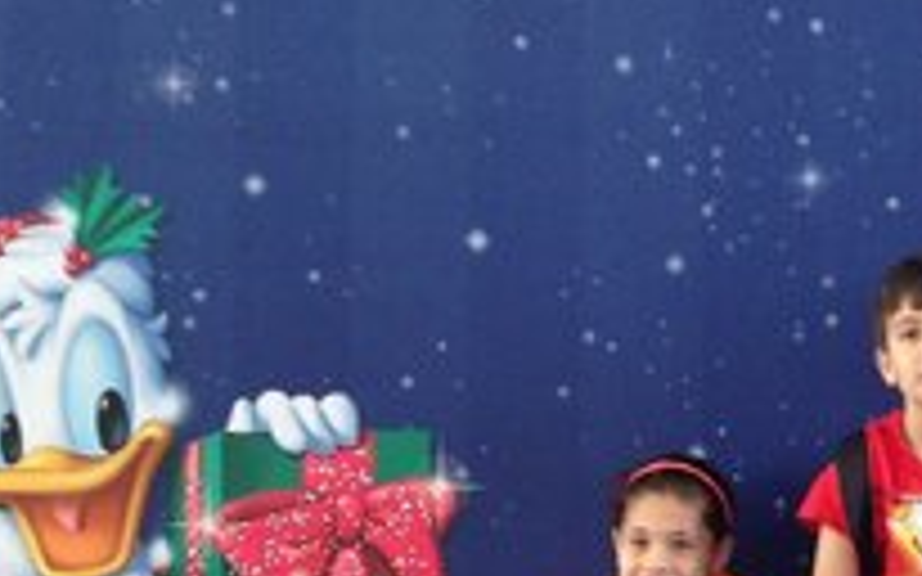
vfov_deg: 12.0
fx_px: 2738
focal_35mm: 109
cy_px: 122
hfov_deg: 18.4
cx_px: 1025
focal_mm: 4.12
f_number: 2.4
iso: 80
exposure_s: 1/20
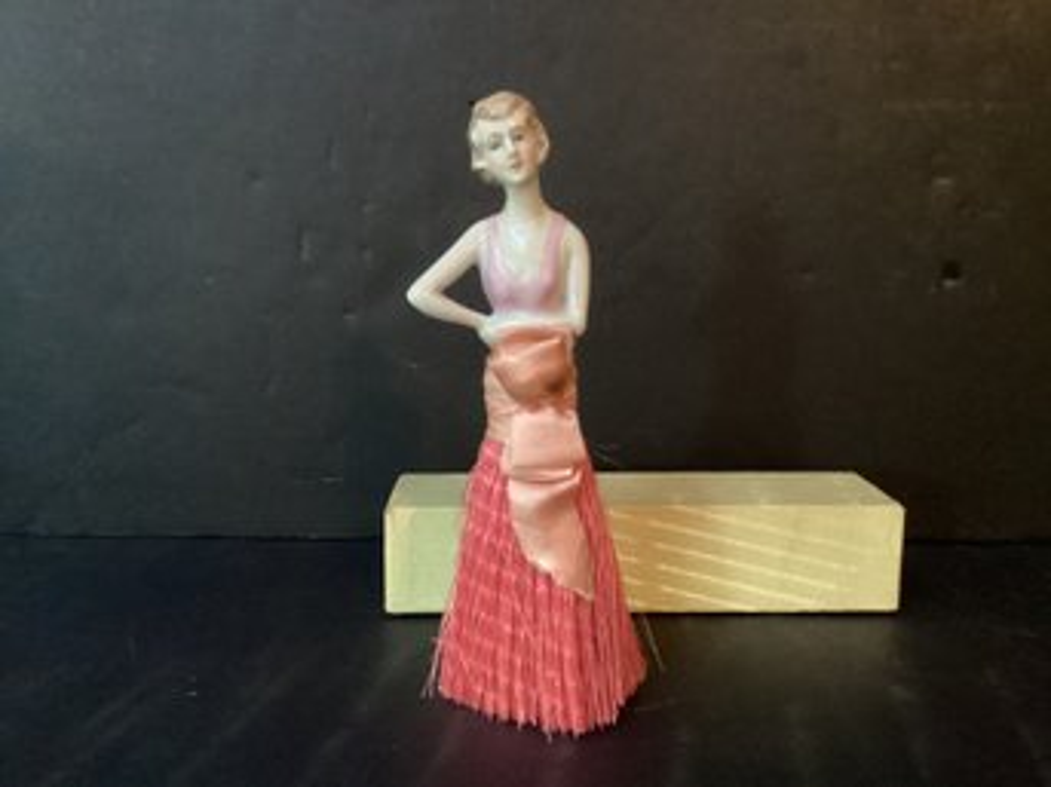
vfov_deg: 45.4
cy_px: 394
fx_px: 941
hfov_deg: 58.4
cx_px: 526
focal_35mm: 31
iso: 640
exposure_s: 1/20
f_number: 2.4
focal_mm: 3.3
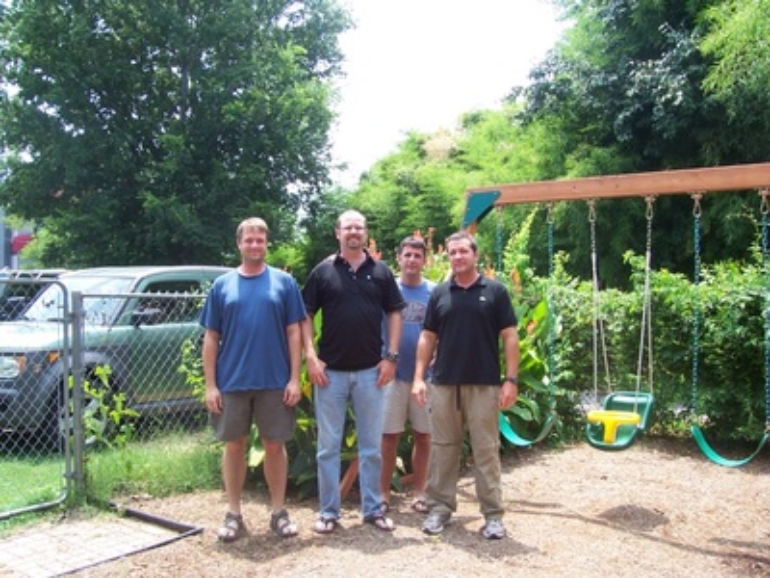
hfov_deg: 54.0
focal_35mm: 34
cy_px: 289
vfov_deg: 41.8
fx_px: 756
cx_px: 385
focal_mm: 5.6
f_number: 5.6
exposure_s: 1/125
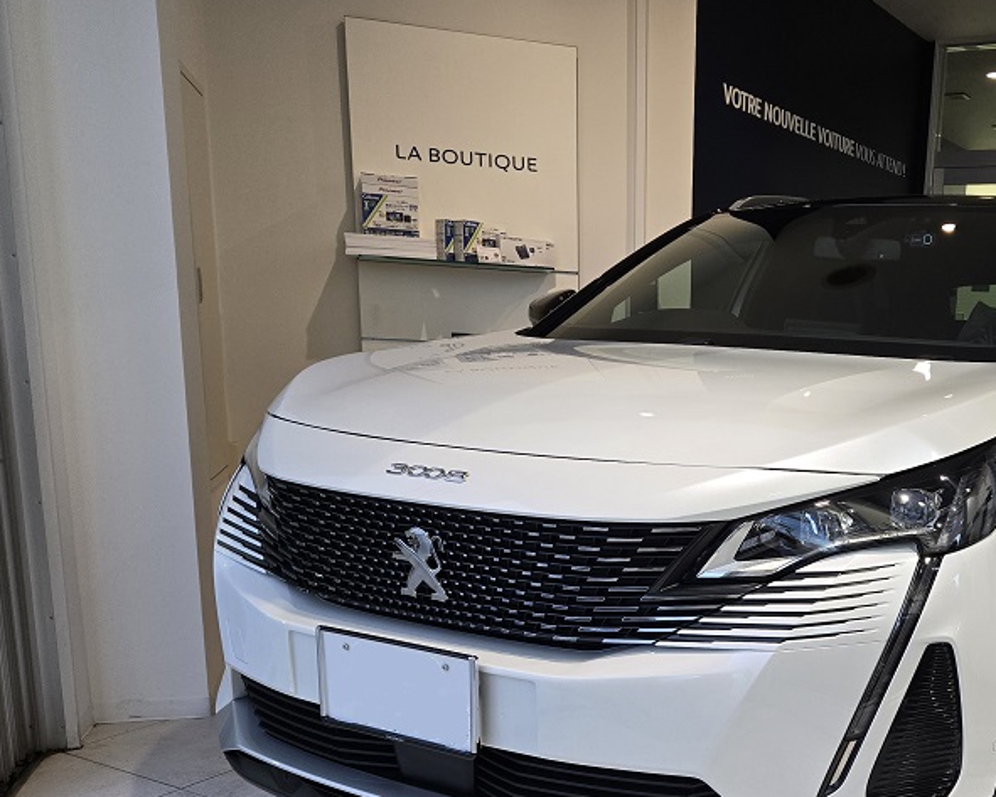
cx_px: 790
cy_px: 610
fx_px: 1120
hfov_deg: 45.6
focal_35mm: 38
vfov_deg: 38.0
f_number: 1.8
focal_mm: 5.4
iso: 200
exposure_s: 1/120
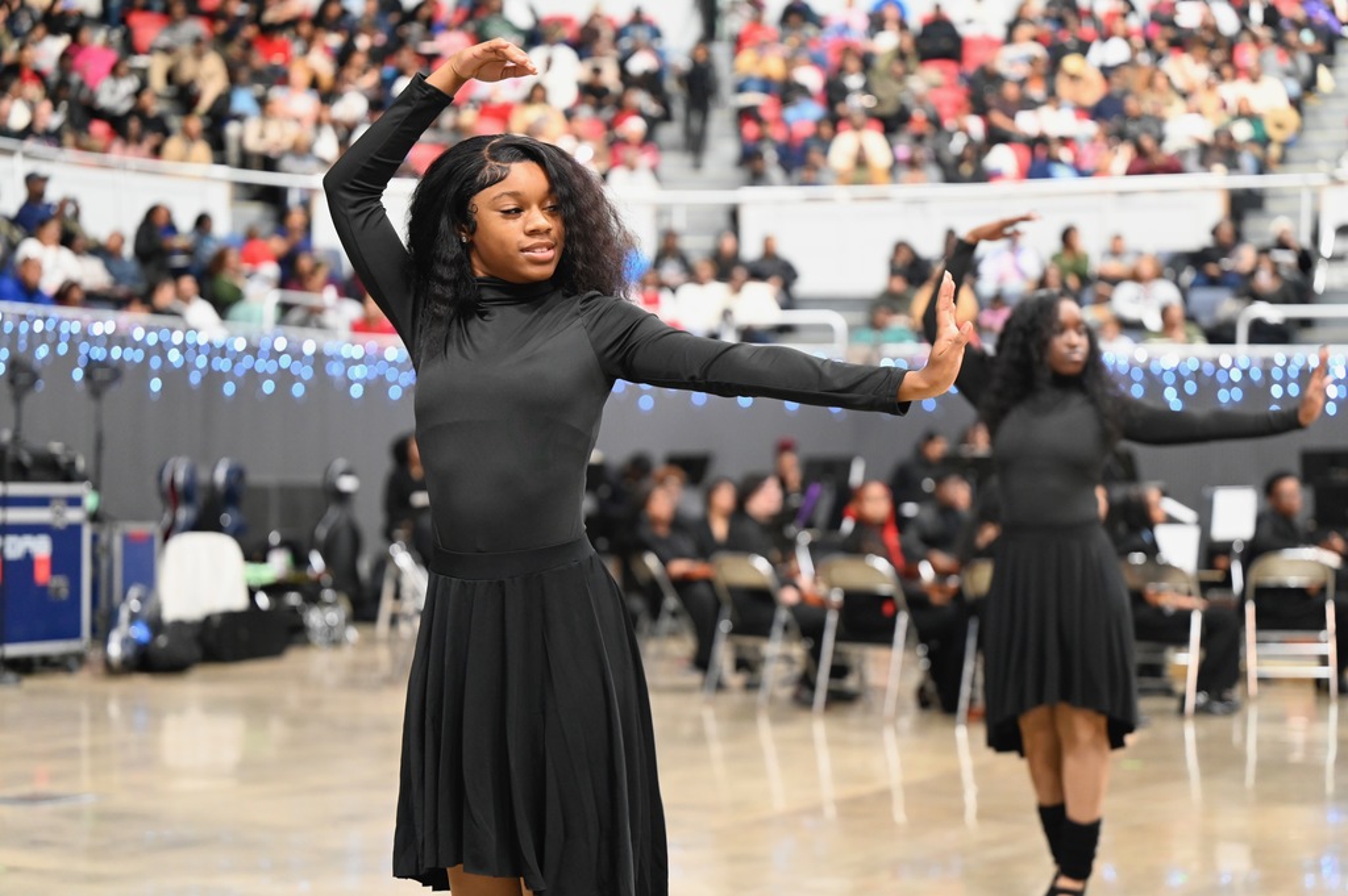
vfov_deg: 19.4
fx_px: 2619
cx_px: 674
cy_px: 448
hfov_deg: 28.9
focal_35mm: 70
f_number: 2.8
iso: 3600
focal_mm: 70
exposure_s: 1/60
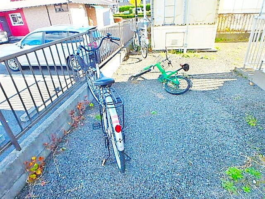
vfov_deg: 63.4
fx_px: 161
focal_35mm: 21
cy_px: 100
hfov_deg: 79.0
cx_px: 132
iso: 125
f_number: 3.5
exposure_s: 1/200
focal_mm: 3.7
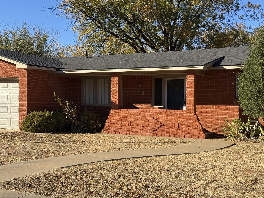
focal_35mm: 48
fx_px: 366
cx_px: 132
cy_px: 99
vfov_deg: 30.3
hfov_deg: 39.7
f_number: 1.78
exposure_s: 1/2415
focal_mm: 6.76
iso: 64
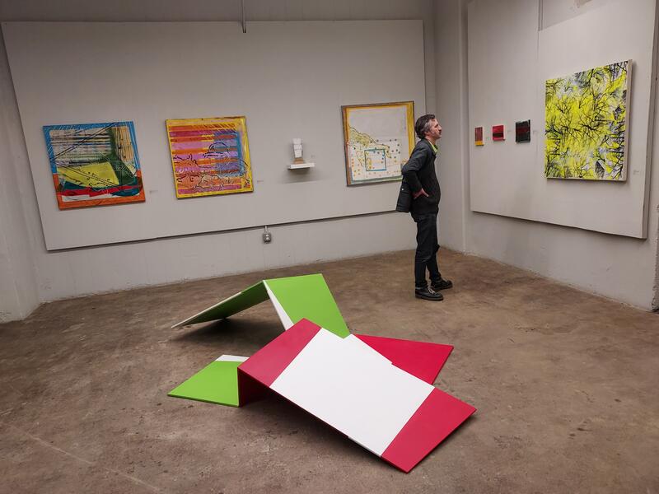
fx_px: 457
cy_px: 247
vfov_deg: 56.8
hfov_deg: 71.6
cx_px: 330
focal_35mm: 24
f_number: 1.8
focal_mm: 4.6
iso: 160
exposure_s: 1/60
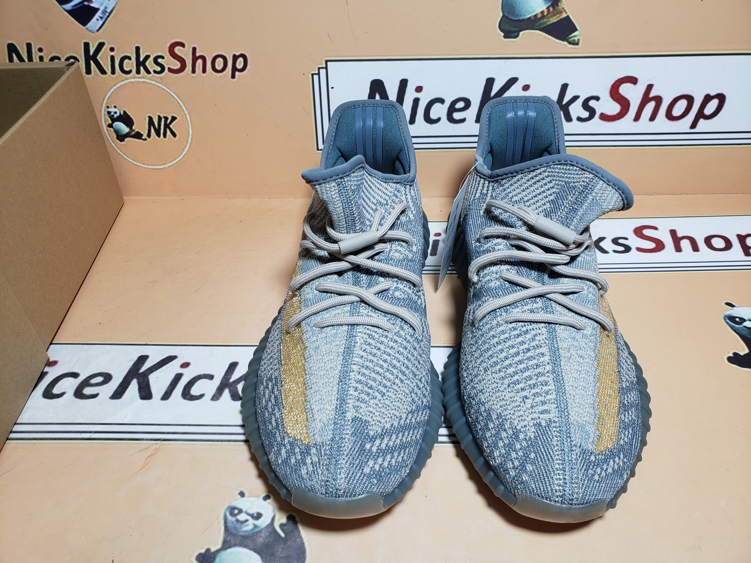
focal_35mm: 26
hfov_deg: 67.3
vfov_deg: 53.1
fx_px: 564
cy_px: 282
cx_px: 376
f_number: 2.4
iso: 50
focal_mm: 4.3
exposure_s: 1/147
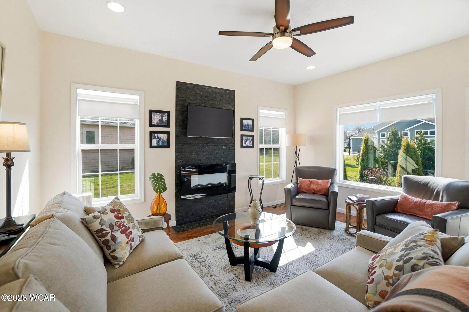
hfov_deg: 100.5
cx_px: 234
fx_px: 195
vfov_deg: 77.2
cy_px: 156
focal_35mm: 15
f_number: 8
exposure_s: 1/500
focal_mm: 10
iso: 125
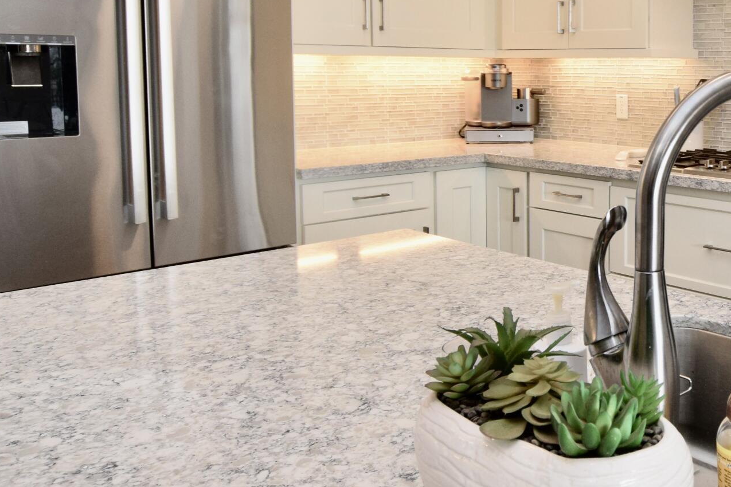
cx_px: 660
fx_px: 824
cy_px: 126
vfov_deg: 32.4
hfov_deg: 43.6
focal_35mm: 41
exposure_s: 1/125
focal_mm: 11.5
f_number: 5.6
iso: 800
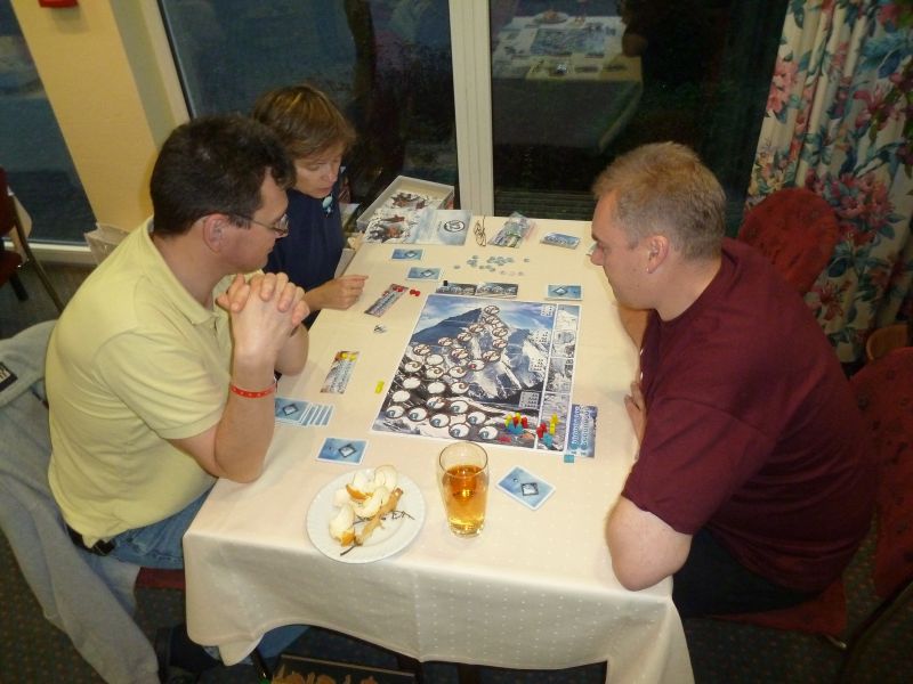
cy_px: 342
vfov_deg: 54.9
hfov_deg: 69.4
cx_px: 456
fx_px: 659
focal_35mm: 25
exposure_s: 1/30
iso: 400
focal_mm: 4.1
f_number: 3.3
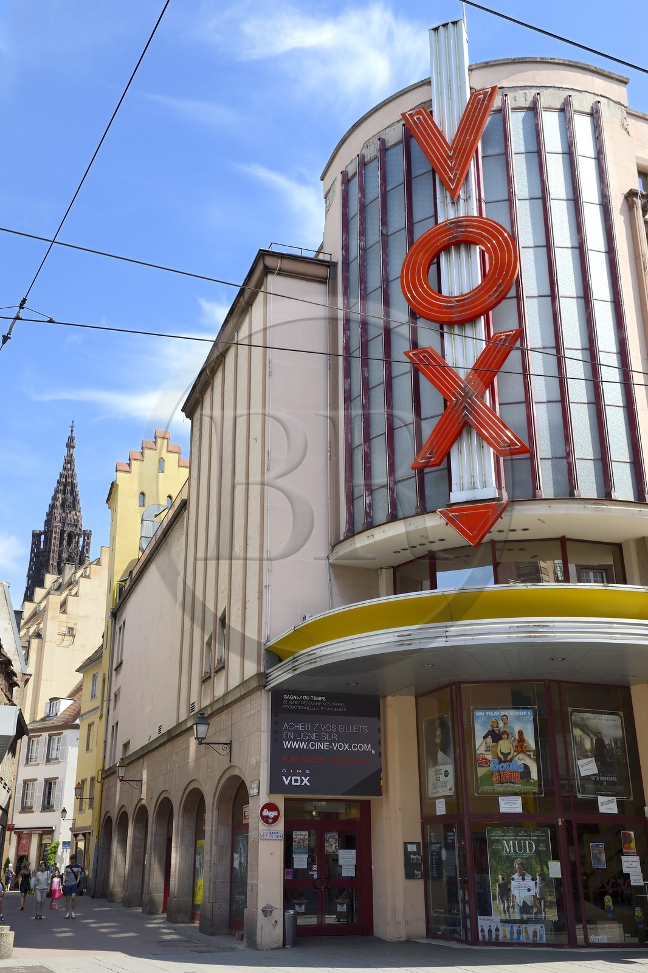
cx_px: 324
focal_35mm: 34
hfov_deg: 38.9
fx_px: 918
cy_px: 486
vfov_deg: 55.8
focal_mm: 34
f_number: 7.1
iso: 200
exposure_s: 1/400
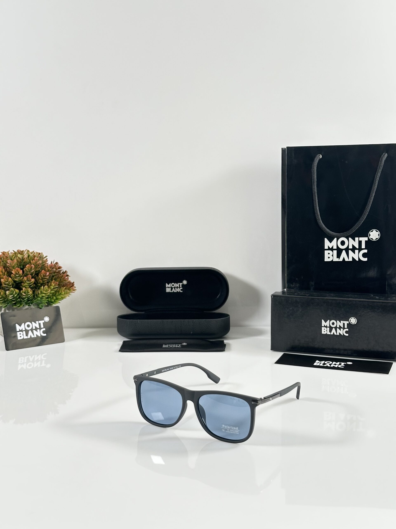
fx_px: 732
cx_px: 198
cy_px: 264
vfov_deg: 39.7
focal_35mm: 48
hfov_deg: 30.3
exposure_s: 1/50
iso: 64
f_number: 1.78
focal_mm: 6.86
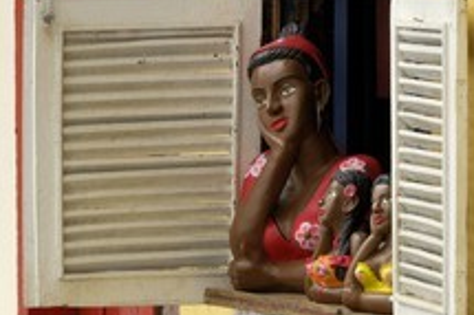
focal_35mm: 368
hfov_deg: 5.6
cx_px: 129
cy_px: 181
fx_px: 4841
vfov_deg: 3.7
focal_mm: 125
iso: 100
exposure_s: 1/80
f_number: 7.1
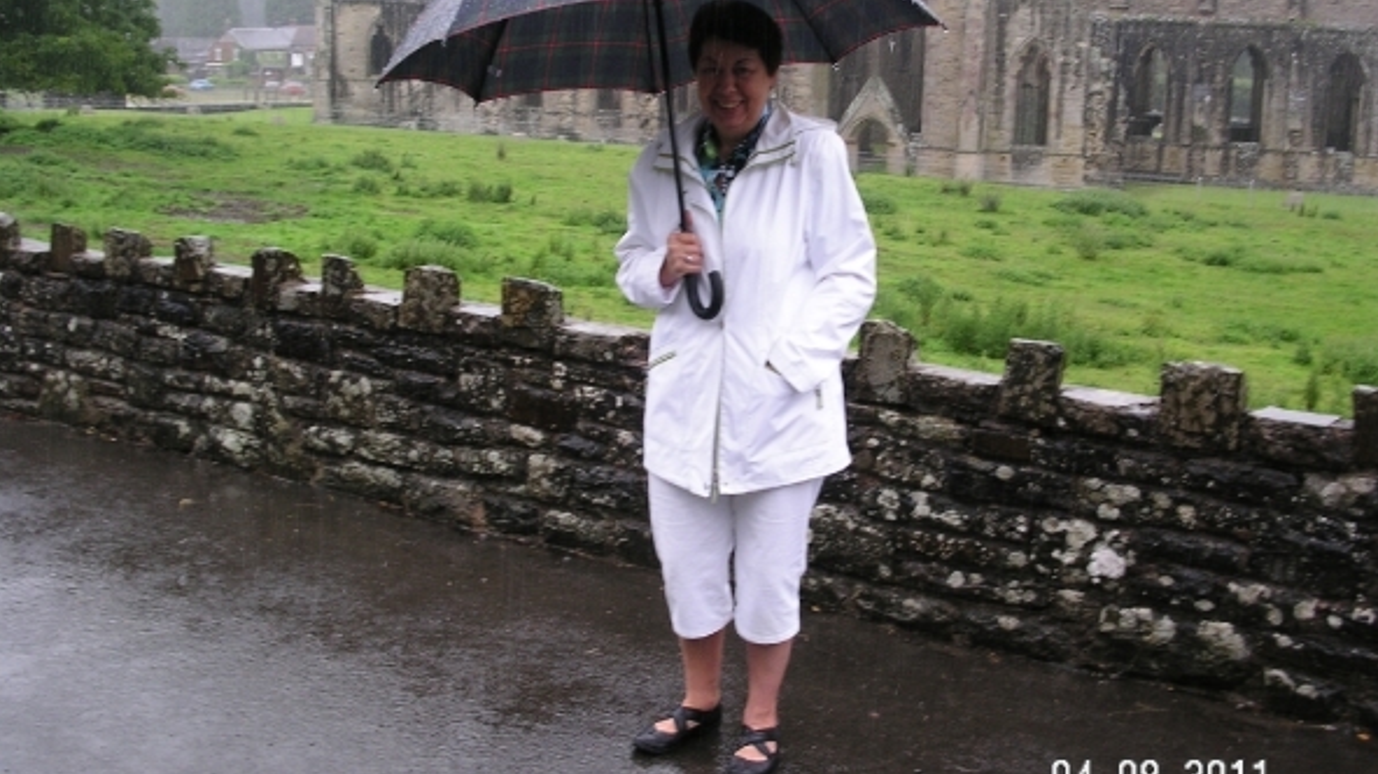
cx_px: 688
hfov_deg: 48.4
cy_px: 356
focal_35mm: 42
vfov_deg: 28.3
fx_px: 1534
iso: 100
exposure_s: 1/45
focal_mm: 7.8
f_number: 3.5
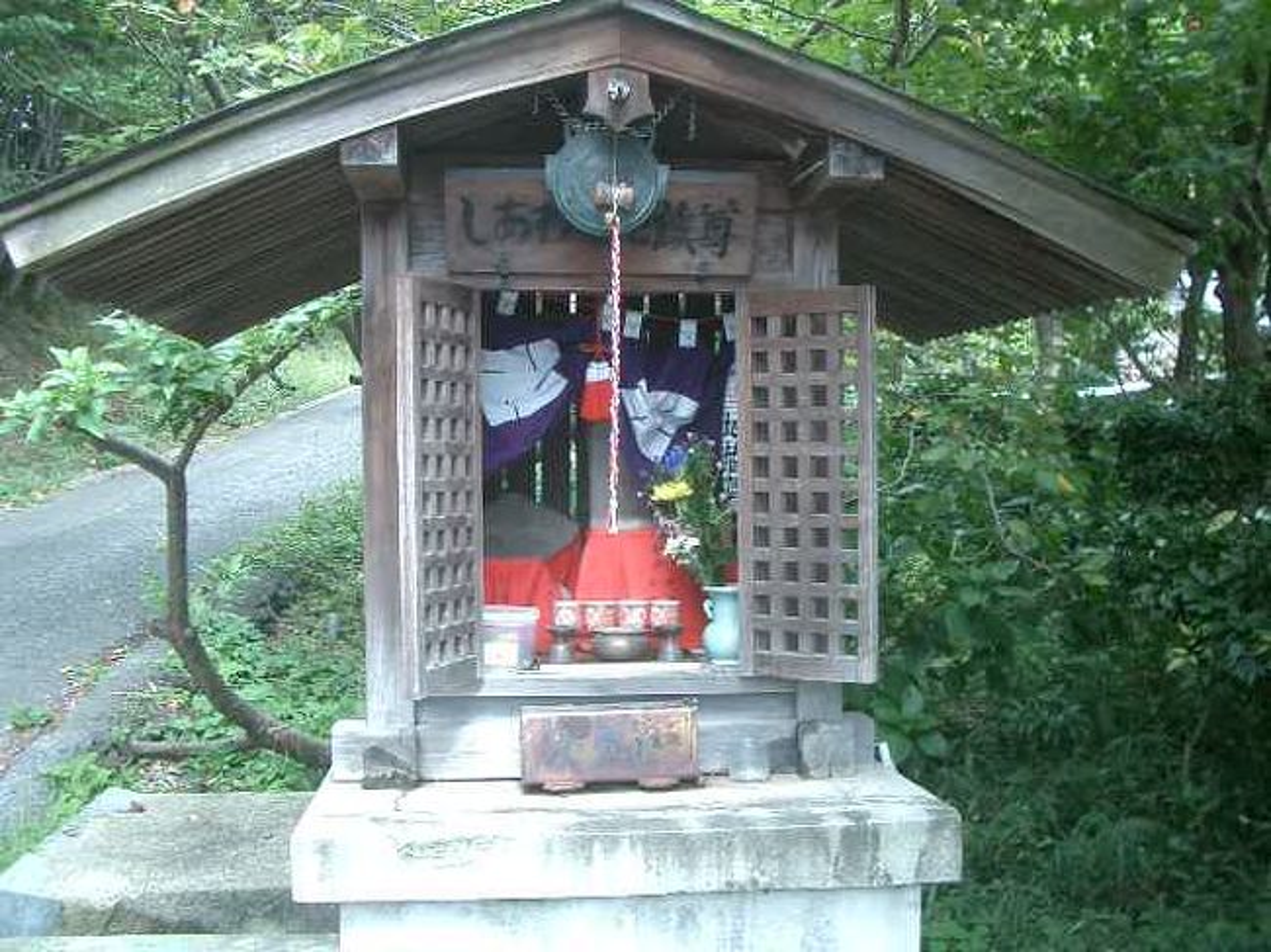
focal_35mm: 35
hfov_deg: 52.6
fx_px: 1285
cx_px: 636
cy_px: 476
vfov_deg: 40.7
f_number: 2.6
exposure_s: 1/60
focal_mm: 5.8
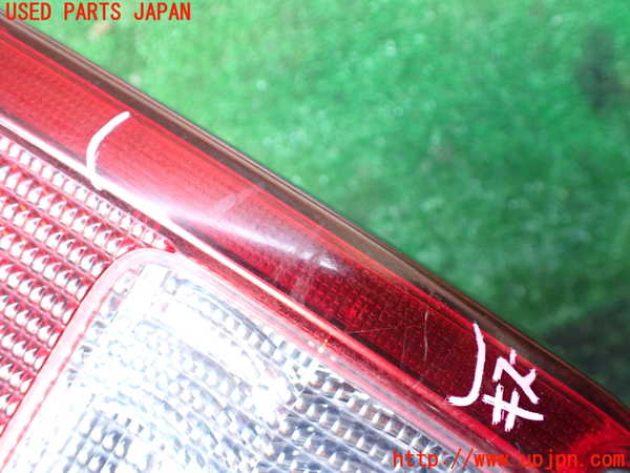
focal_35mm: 30
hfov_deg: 60.0
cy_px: 236
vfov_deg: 46.8
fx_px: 546
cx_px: 315
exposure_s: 1/80
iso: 800
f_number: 2.3
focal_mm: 5.4
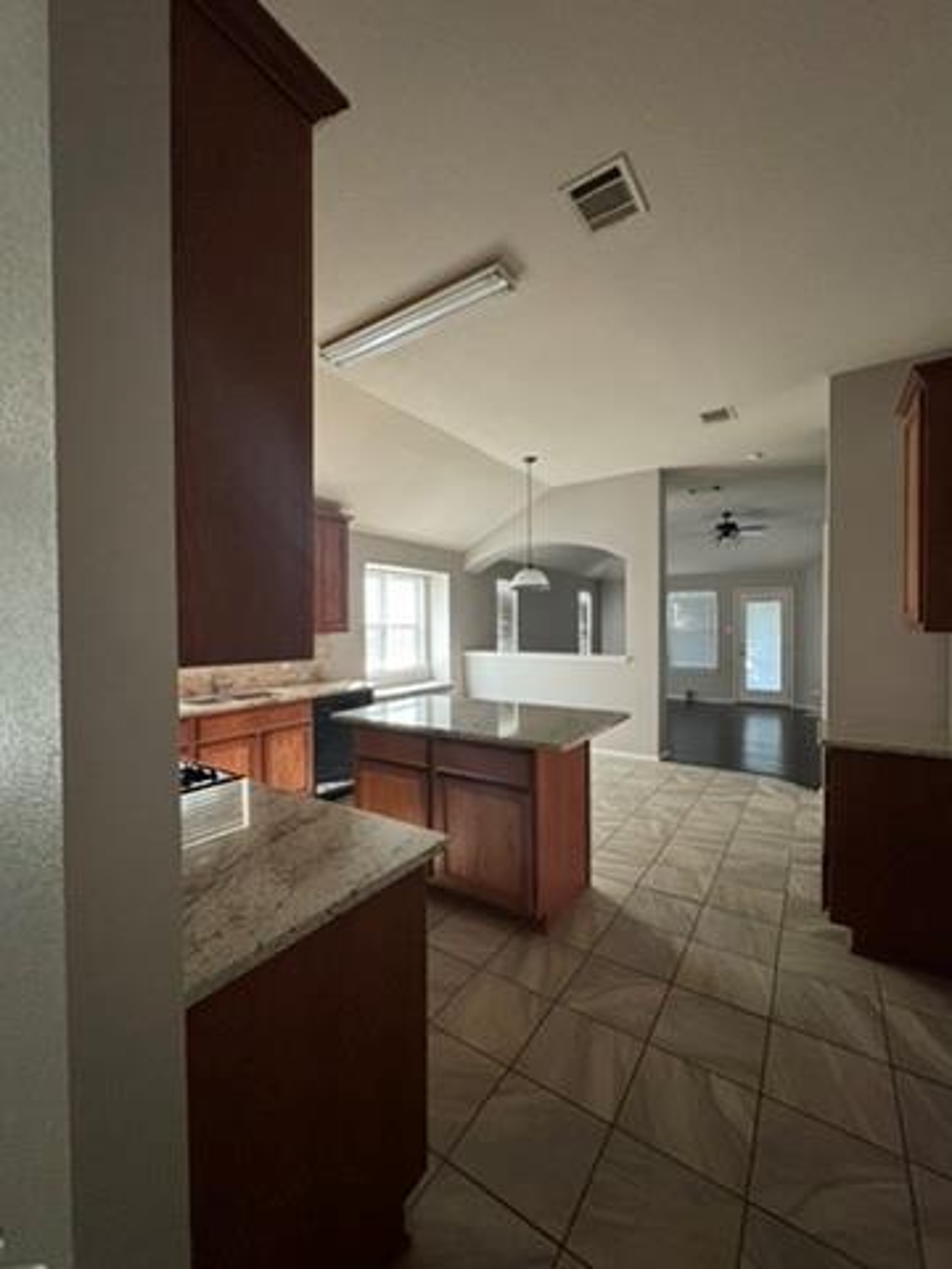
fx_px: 513
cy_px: 634
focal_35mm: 14
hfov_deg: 85.7
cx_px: 476
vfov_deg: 102.1
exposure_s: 1/60
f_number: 2.2
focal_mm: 2.22
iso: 500
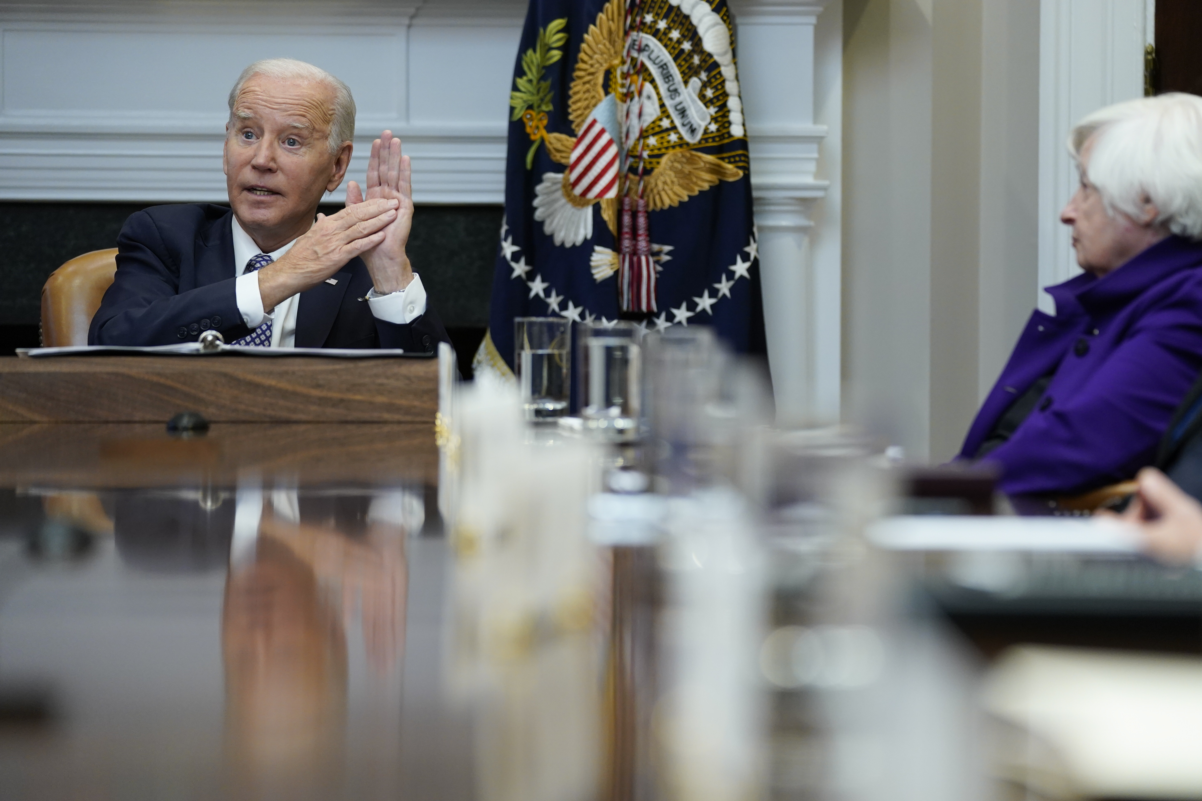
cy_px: 400
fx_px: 4140
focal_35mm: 124
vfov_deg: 11.1
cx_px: 601
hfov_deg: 16.5
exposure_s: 1/320
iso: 2000
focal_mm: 124
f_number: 2.8
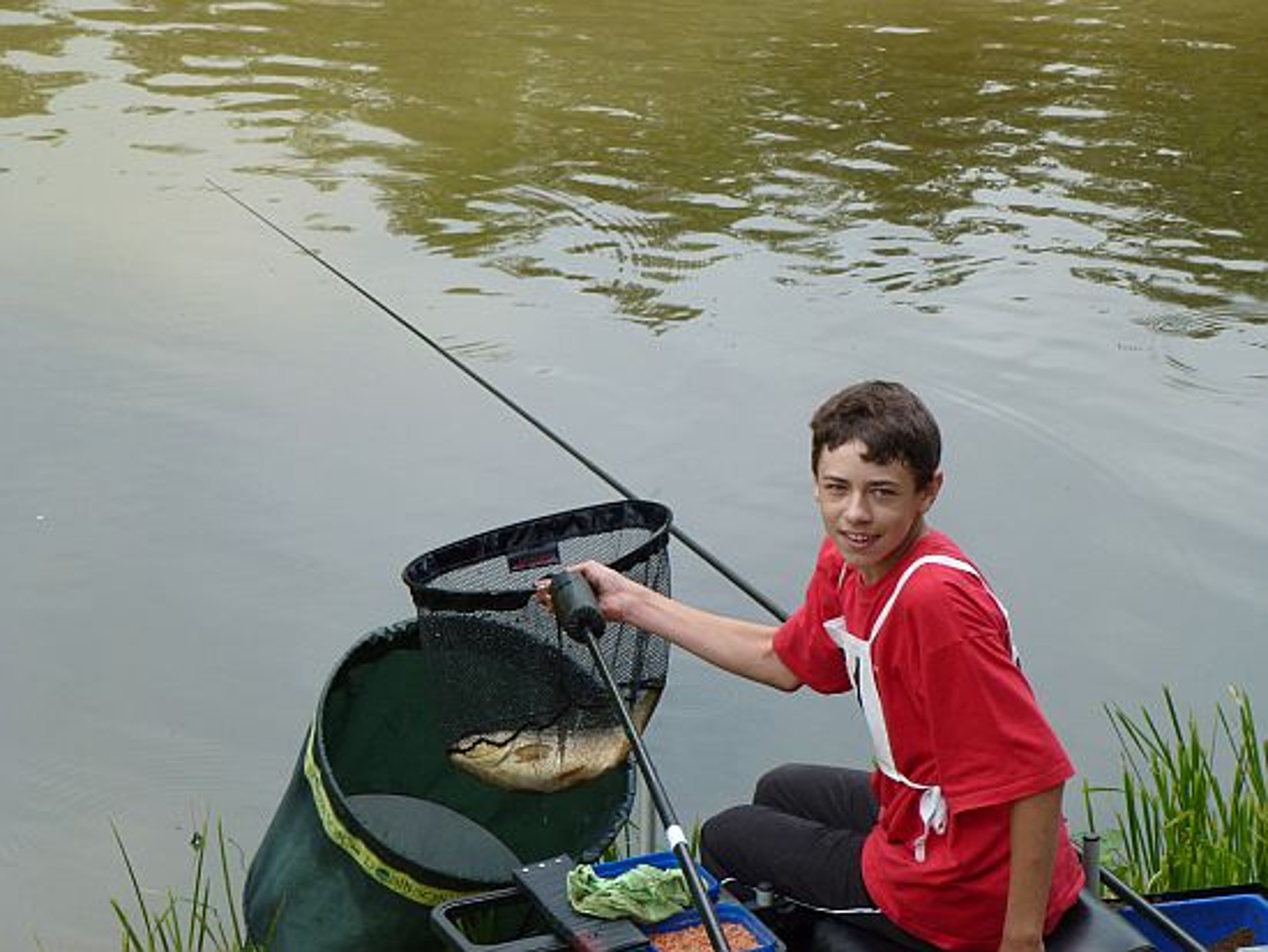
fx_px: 6157
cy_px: 476
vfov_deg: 8.8
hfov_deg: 11.8
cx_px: 634
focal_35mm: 168
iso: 100
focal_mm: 30.1
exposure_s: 1/160
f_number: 5.4
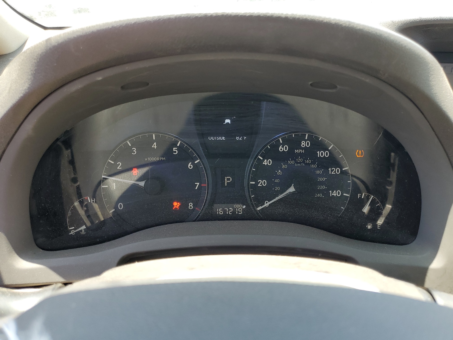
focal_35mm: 26
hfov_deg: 67.3
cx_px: 226
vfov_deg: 53.1
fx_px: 340
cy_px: 170
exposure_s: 1/208
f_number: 1.5
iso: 50
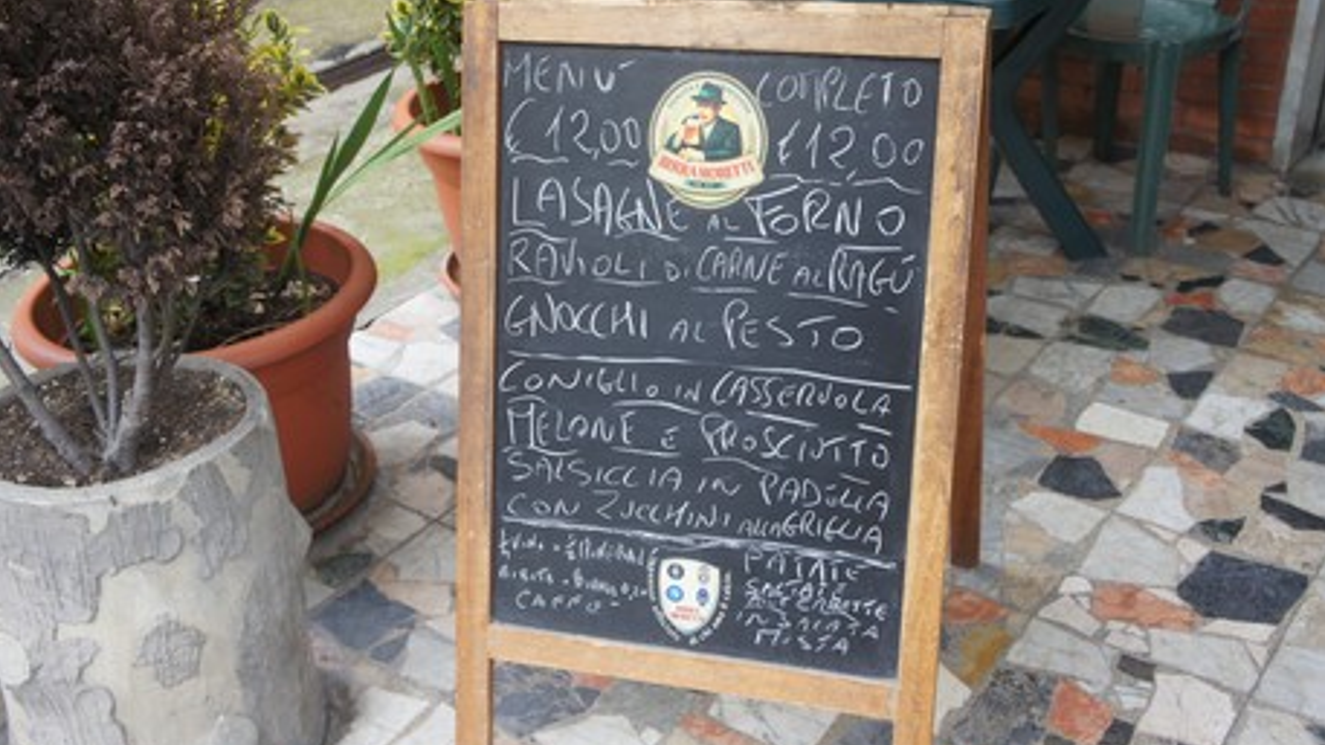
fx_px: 1389
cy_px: 348
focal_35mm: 40
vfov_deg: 30.0
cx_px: 664
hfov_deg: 51.0
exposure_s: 1/250
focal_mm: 25
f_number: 5
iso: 800
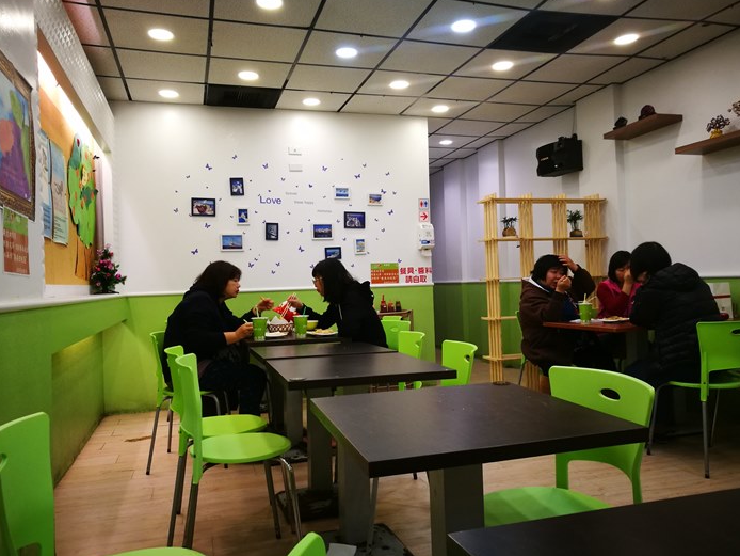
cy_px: 273
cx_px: 377
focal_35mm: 28
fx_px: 599
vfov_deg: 49.8
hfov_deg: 63.4
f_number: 2.2
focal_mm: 4.5
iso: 160
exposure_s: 1/40
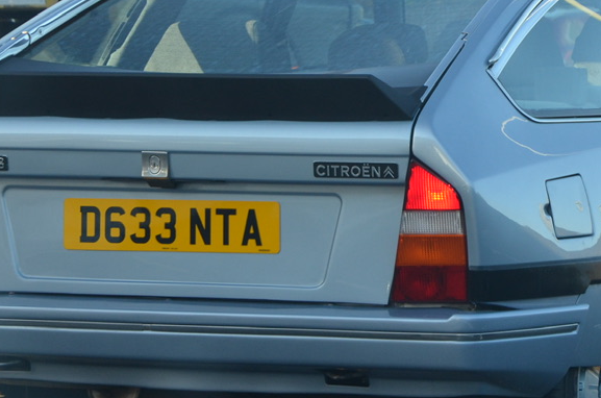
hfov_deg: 8.8
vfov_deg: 5.9
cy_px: 149
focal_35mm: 233
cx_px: 456
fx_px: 3881
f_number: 5
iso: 400
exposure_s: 1/400
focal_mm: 70
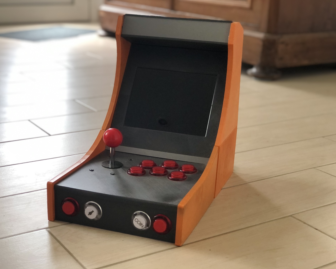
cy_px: 134
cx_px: 160
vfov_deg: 25.4
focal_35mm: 60
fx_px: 597
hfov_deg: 31.4
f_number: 2.8
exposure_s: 1/30
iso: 50
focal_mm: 6.6
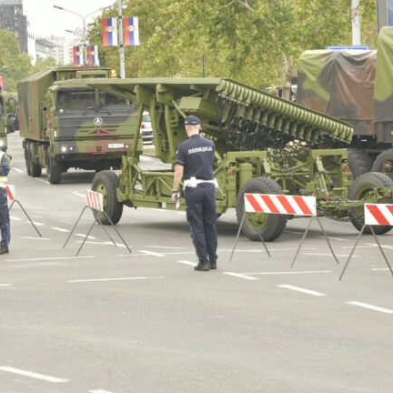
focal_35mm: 141
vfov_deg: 12.4
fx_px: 1811
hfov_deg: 12.3
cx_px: 297
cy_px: 150
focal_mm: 70
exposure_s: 1/160
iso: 1000
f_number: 11
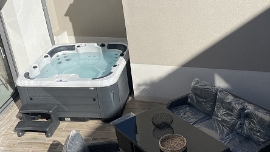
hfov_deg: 40.5
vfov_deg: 23.5
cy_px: 83
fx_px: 365
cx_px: 124
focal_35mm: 51
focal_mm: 4.2
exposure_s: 1/7813
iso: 50
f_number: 1.6
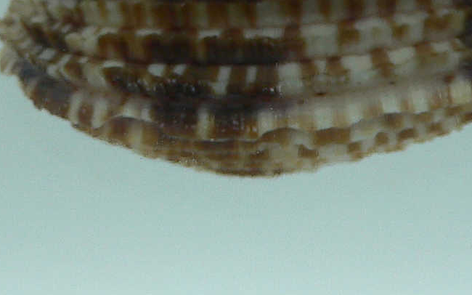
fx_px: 1479
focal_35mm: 115
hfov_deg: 18.1
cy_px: -236
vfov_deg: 10.7
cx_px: 285
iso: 80
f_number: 2.8
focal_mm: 4.6
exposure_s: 1/60
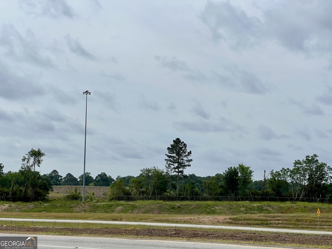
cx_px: 166
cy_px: 124
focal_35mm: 77
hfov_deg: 25.3
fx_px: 739
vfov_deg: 19.1
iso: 32
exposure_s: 1/1531
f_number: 2.8
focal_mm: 9
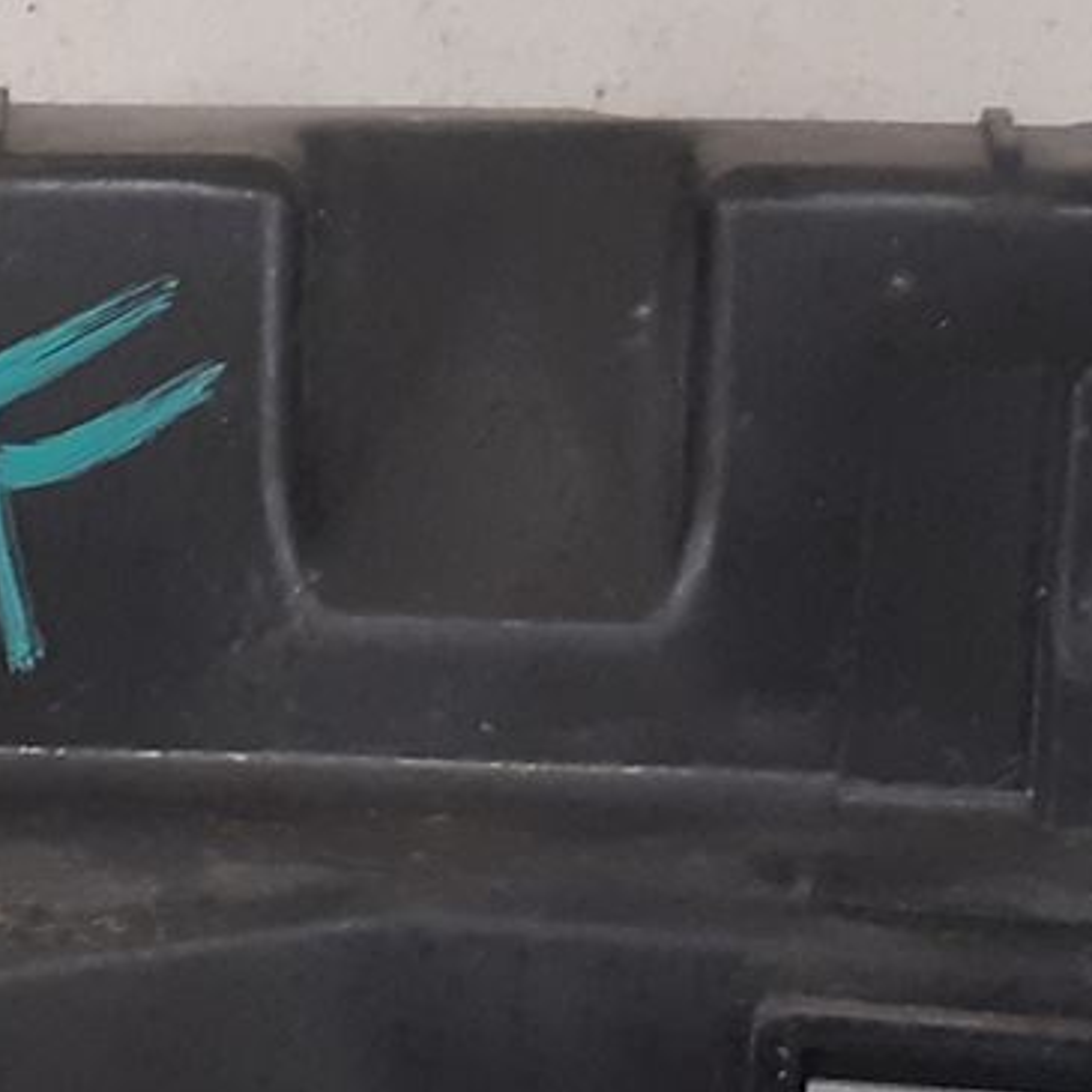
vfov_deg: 13.5
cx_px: -419
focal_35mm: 129
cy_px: 760
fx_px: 4604
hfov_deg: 13.0
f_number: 1.7
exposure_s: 1/50
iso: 250
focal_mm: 3.93
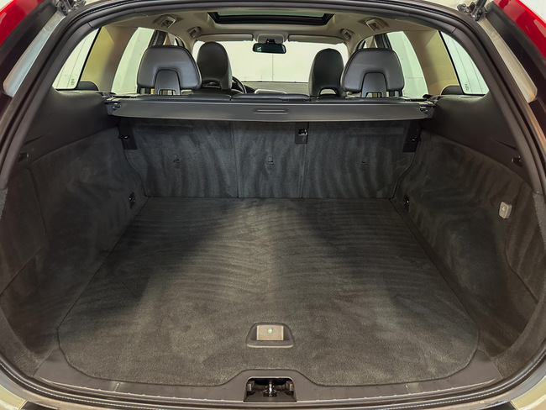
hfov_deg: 71.6
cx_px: 273
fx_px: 379
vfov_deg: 56.8
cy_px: 205
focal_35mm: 24
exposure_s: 1/27
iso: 800
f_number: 1.78
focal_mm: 6.86
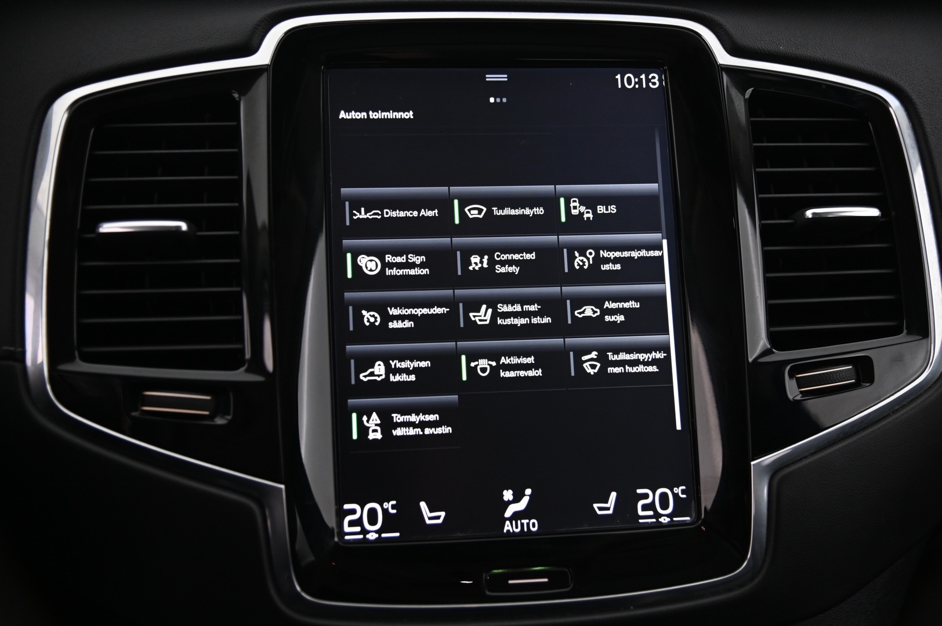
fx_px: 1203
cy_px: 313
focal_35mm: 46
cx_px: 471
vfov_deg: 29.2
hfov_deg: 42.8
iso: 2000
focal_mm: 46
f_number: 4
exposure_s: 1/25
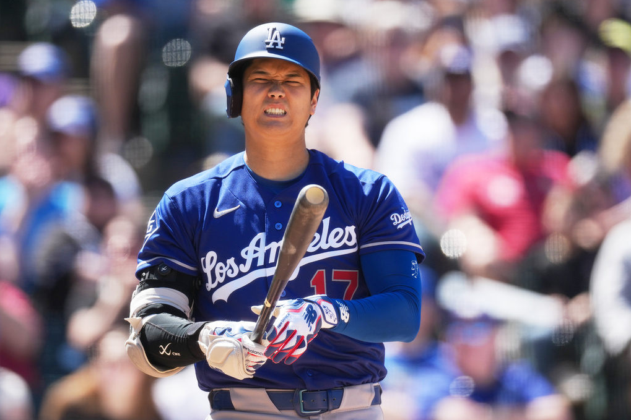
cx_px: 316
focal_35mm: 904
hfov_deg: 2.3
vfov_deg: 1.5
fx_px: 15841
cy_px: 210
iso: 400
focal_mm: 600
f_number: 4
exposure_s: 1/1600
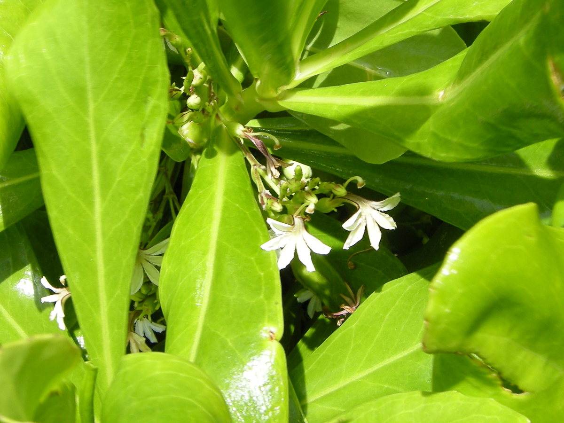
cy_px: 212
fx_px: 570
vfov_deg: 40.7
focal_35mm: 35
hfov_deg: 52.6
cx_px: 282
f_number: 5.4
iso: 64
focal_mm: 7.5
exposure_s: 1/164
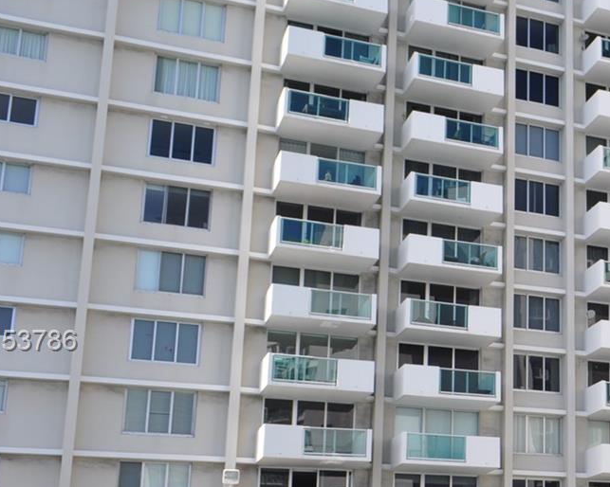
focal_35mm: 63
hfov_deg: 27.2
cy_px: 342
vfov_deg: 24.0
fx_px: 1137
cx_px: 692
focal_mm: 18
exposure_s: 1/320
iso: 200
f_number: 9
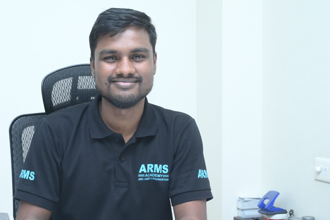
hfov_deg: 31.8
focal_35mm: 63
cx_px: 121
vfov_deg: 21.5
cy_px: 147
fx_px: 577
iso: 1000
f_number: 7.1
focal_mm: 39
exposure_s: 1/125
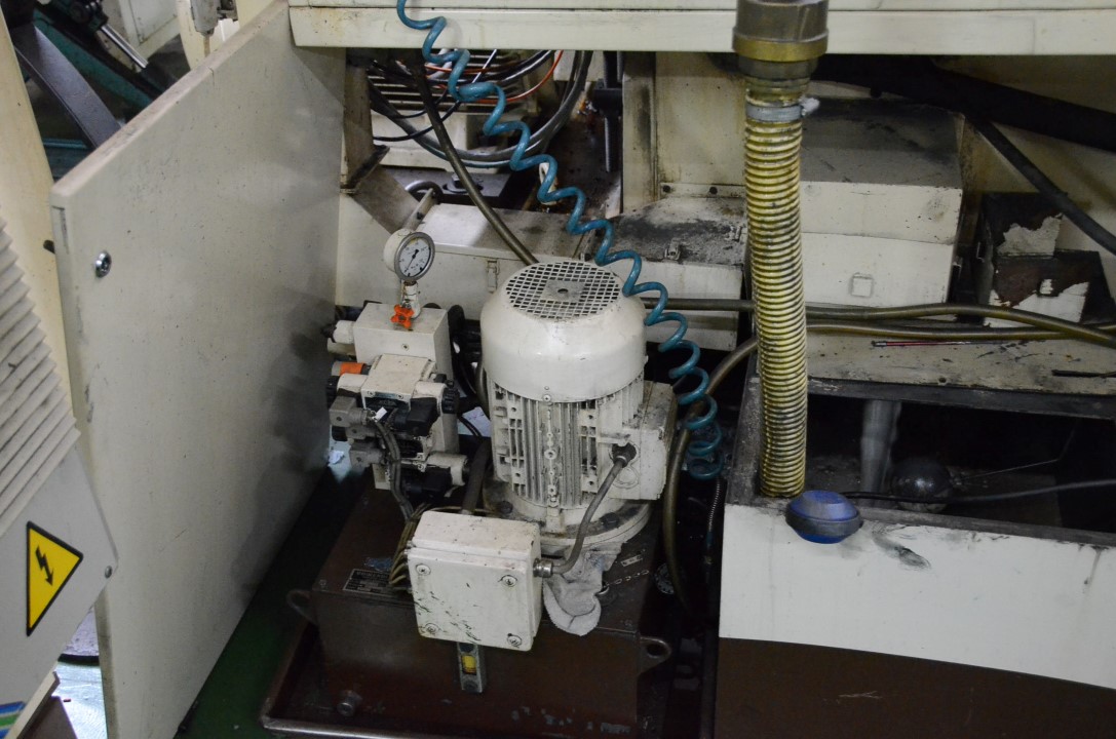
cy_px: 370
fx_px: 1207
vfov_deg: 34.1
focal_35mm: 39
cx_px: 558
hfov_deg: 49.6
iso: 6400
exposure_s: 1/100
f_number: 4
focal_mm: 26
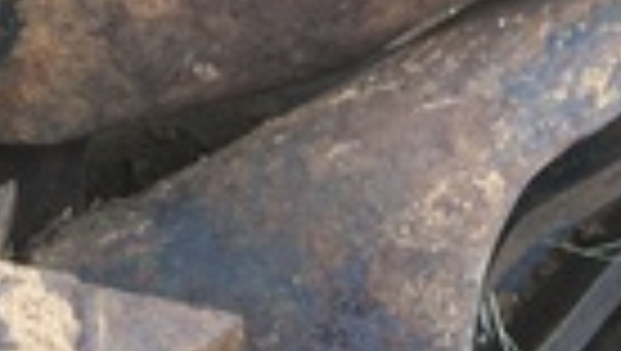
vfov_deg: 7.7
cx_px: 410
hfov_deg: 14.2
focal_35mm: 151
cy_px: 686
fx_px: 2489
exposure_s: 1/50
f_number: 2.2
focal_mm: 4.15
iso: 32
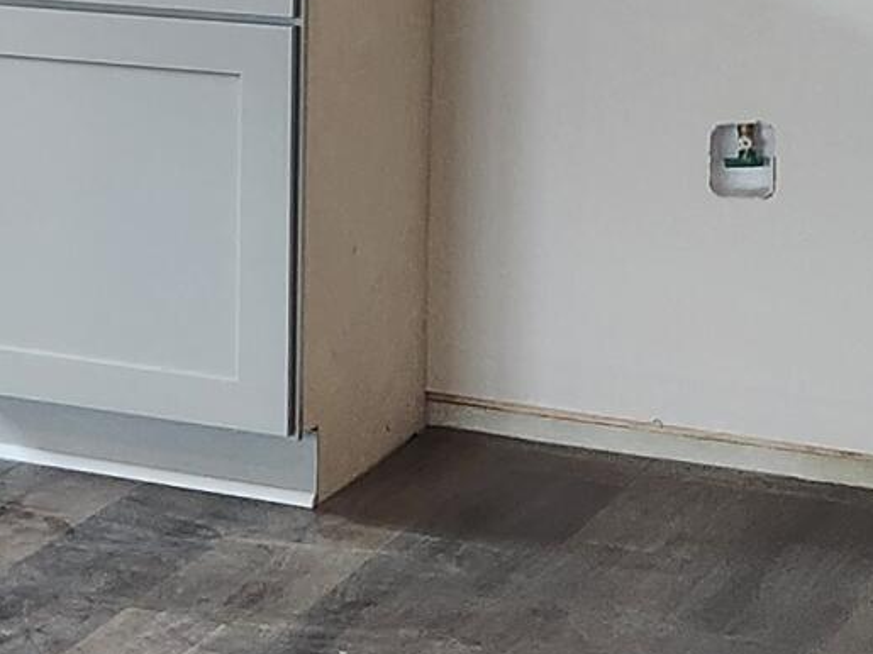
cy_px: -154
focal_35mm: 134
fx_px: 3379
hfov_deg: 13.0
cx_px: -795
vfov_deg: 10.8
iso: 250
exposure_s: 1/120
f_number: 1.8
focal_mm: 5.4
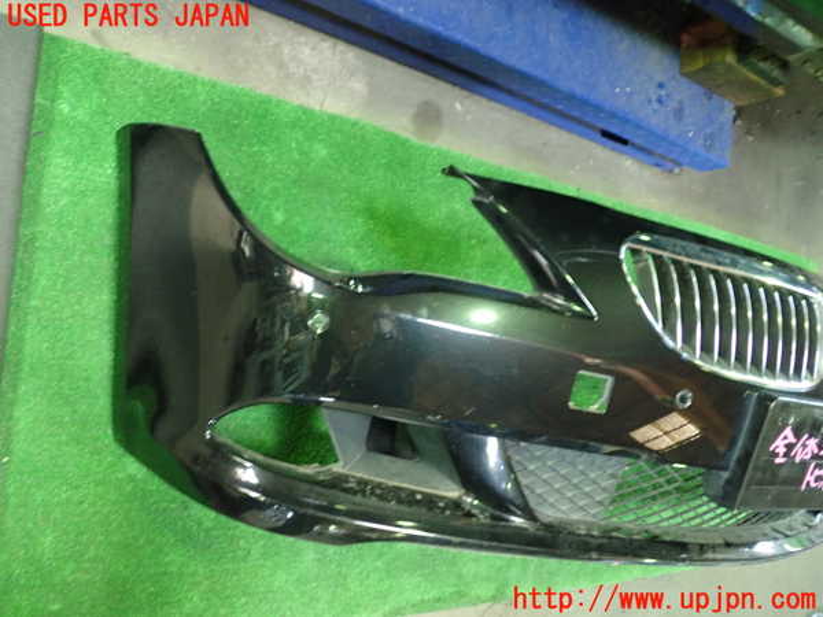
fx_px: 713
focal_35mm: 30
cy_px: 308
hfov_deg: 60.0
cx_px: 412
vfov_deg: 46.8
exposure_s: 1/30
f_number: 2.3
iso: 800
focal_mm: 5.5
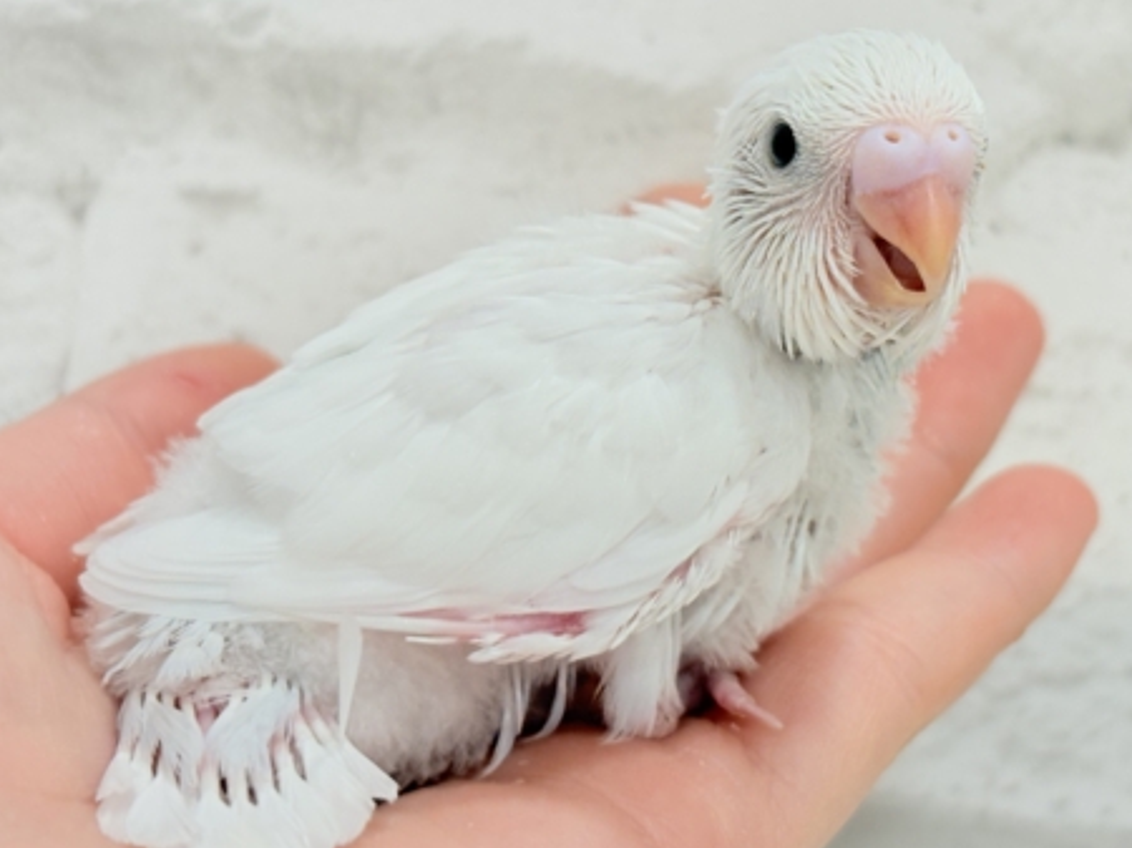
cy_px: 299
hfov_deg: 26.2
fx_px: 2419
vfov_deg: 19.8
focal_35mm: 74
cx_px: 730
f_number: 1.6
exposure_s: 1/100
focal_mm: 5.96
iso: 80
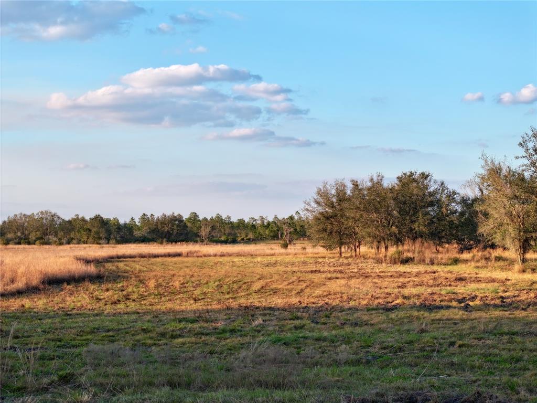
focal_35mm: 70
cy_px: 202
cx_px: 268
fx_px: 1086
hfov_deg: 27.8
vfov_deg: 21.0
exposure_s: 1/350
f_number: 2.8
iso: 110
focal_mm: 19.35
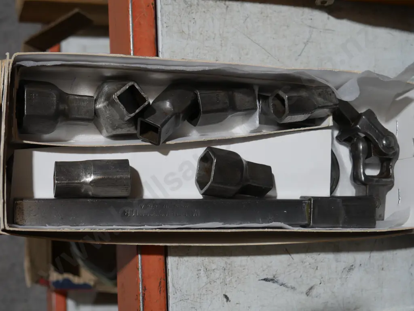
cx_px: 207
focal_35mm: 58
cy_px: 156
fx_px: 694
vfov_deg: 25.3
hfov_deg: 33.2
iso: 400
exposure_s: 1/60
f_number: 5.4
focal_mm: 29
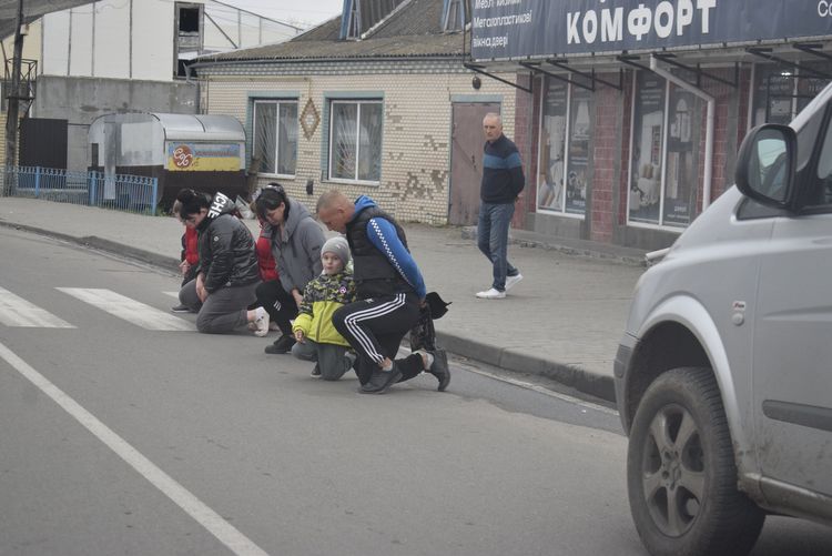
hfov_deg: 24.6
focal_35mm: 82
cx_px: 416
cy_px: 278
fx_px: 1908
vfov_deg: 16.6
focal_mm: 55
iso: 1600
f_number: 5.6
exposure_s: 1/250
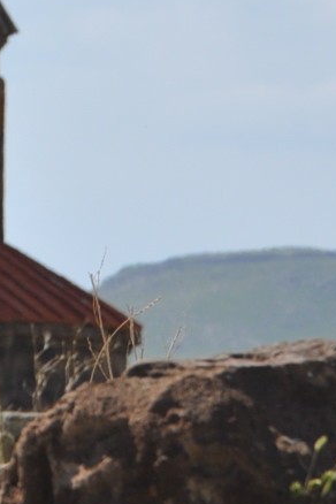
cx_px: -166
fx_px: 10771
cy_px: -115
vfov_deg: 2.7
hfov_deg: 1.8
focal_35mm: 769
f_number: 10
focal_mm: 105
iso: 200
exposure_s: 1/400
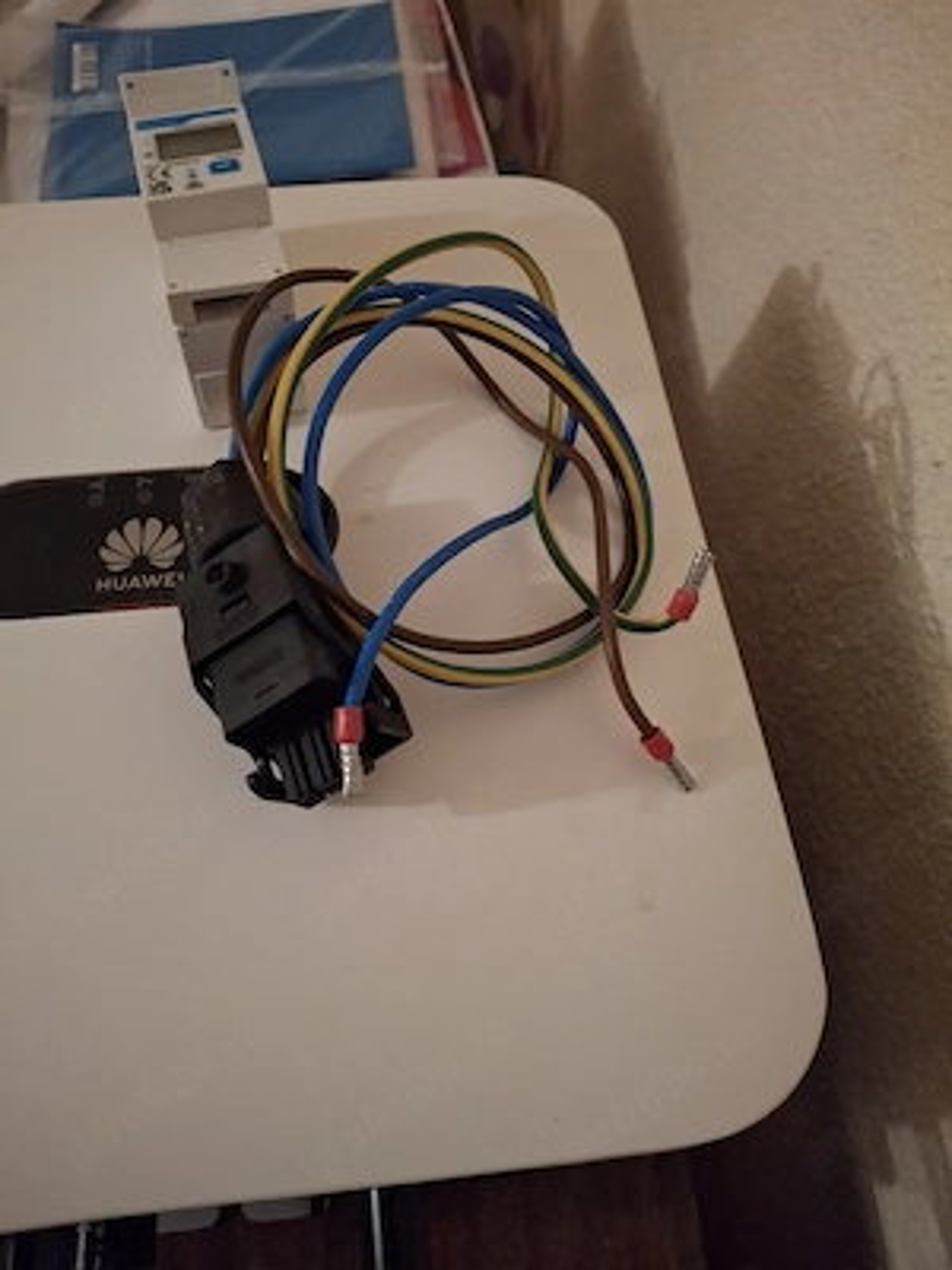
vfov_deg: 69.4
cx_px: 476
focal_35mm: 25
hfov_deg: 54.9
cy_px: 635
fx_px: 917
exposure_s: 1/20
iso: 1000
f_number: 1.8
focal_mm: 4.69
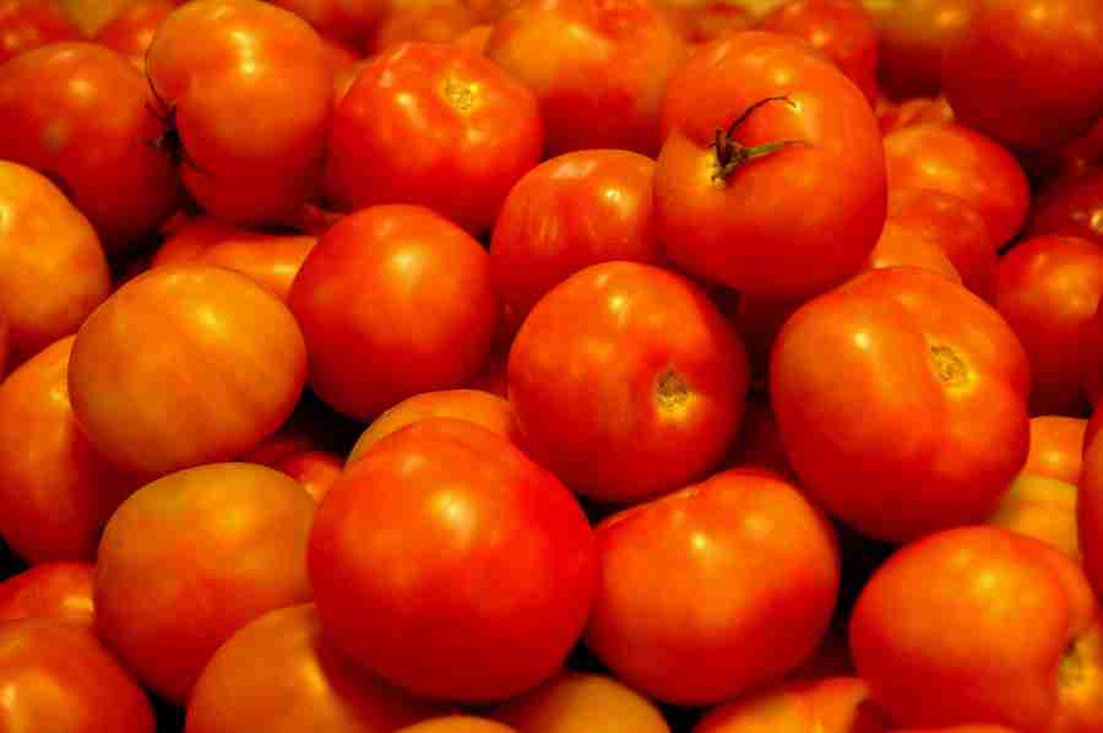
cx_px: 552
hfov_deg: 29.3
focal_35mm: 69
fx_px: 2112
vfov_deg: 19.7
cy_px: 366
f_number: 4.5
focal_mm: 46
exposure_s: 1/40
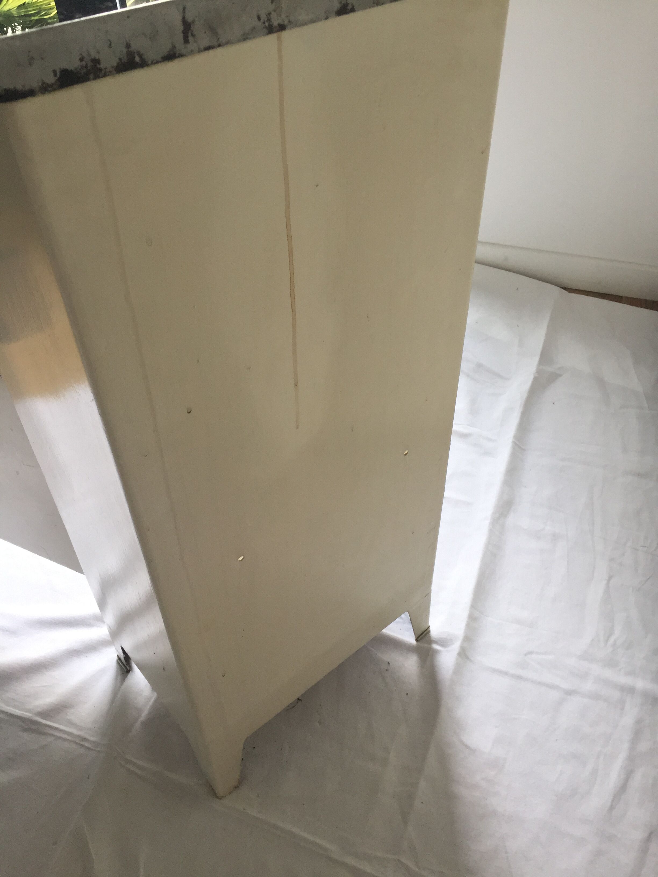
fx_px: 735
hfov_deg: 48.2
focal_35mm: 29
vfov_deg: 61.7
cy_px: 438
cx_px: 329
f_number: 2.2
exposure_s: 1/100
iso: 50
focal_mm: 4.15
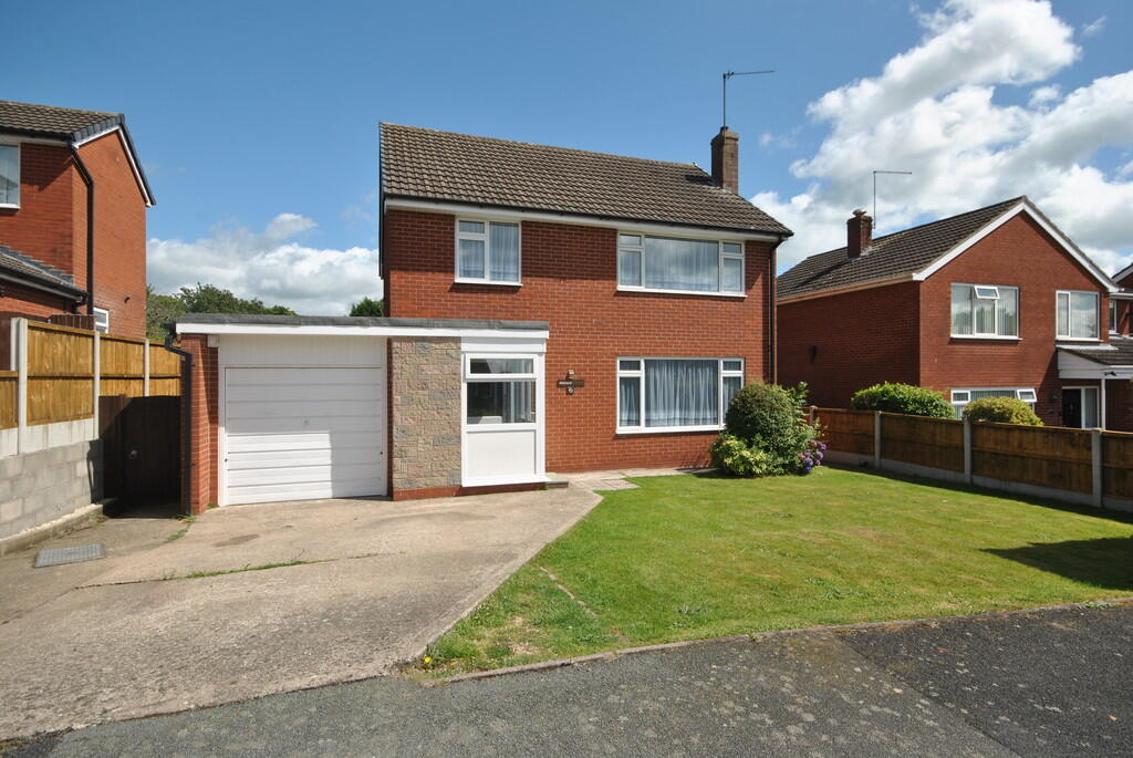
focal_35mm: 20
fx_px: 614
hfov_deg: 85.4
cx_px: 566
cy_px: 379
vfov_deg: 63.3
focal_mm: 13
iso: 100
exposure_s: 1/200
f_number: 11
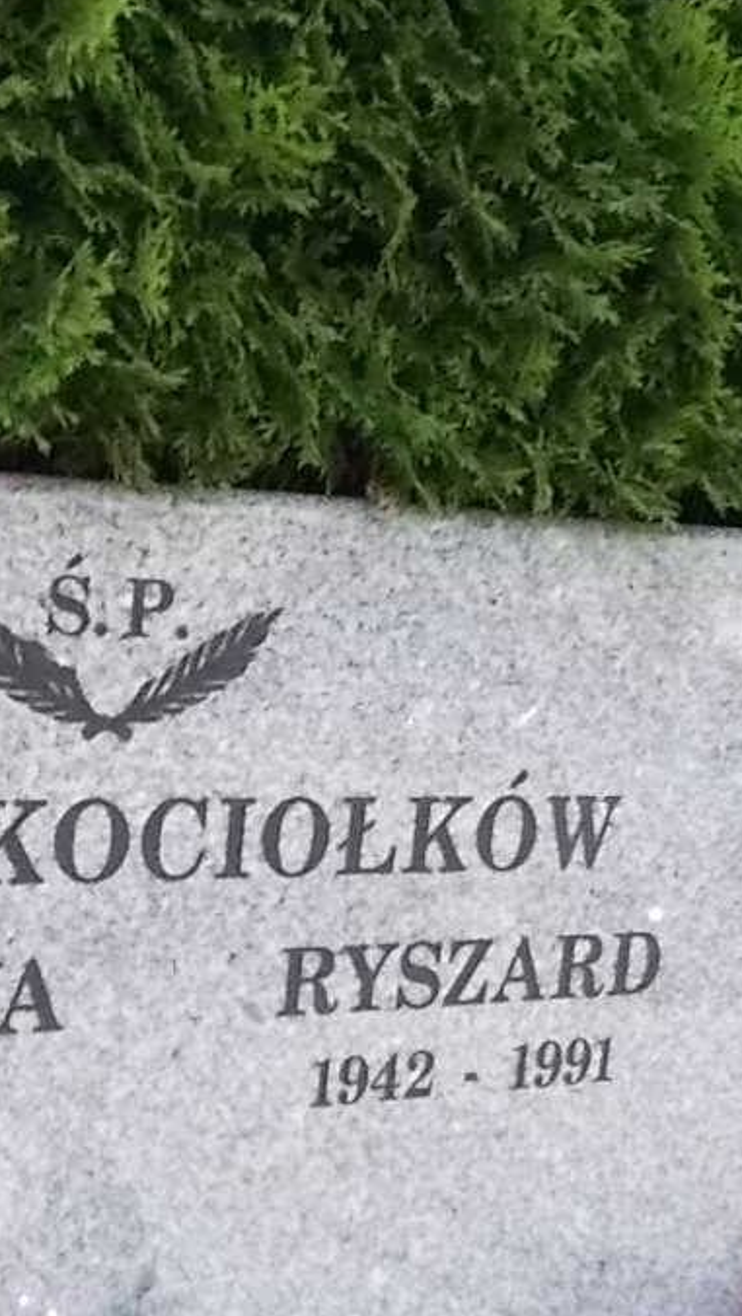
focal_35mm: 67
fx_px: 2340
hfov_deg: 17.8
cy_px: 1053
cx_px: 103
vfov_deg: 30.7
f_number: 8
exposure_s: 1/200
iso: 400
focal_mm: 4.6
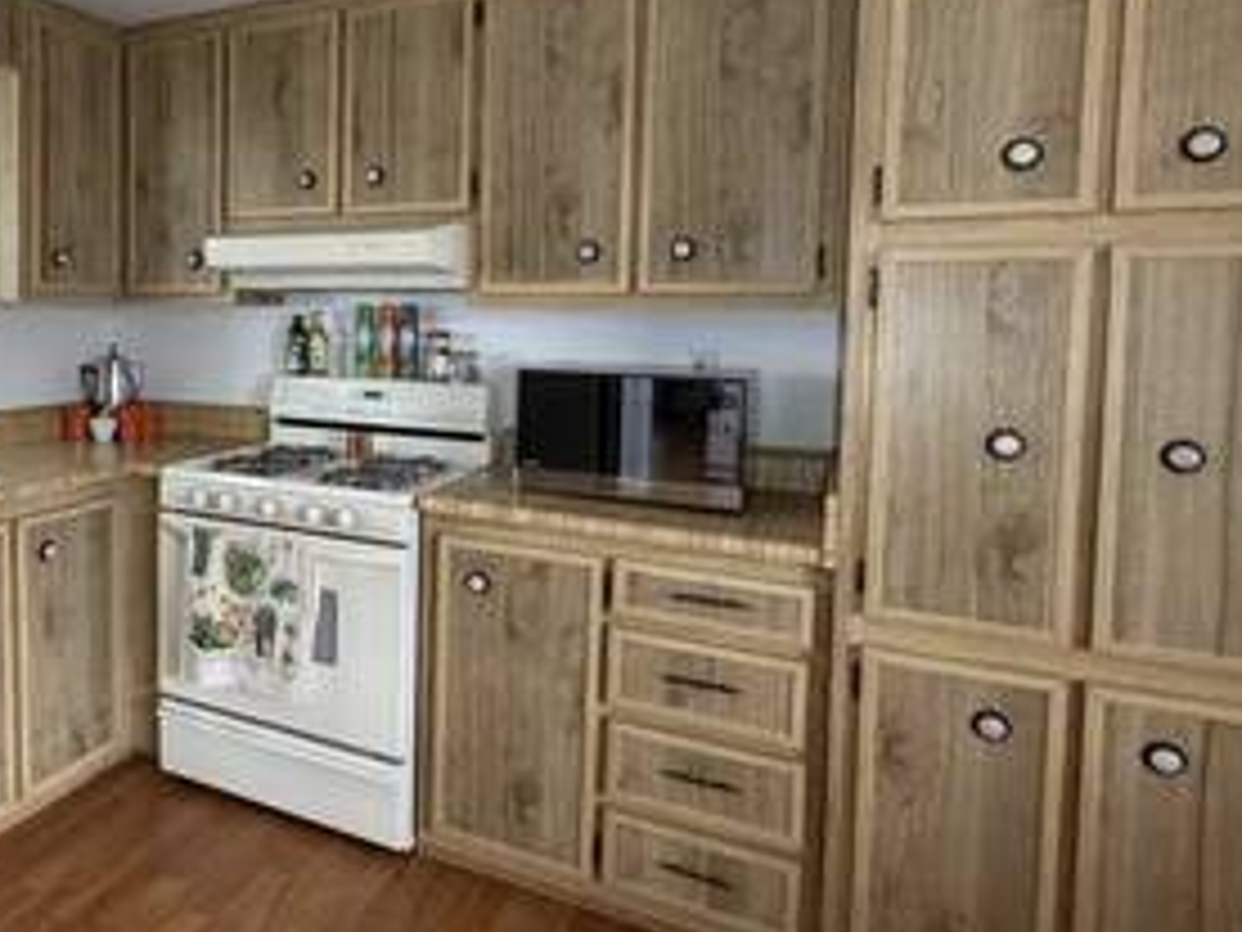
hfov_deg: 62.9
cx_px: 292
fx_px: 933
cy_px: 369
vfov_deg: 52.7
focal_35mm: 26
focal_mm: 2.22
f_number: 2.2
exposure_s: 1/121
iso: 250
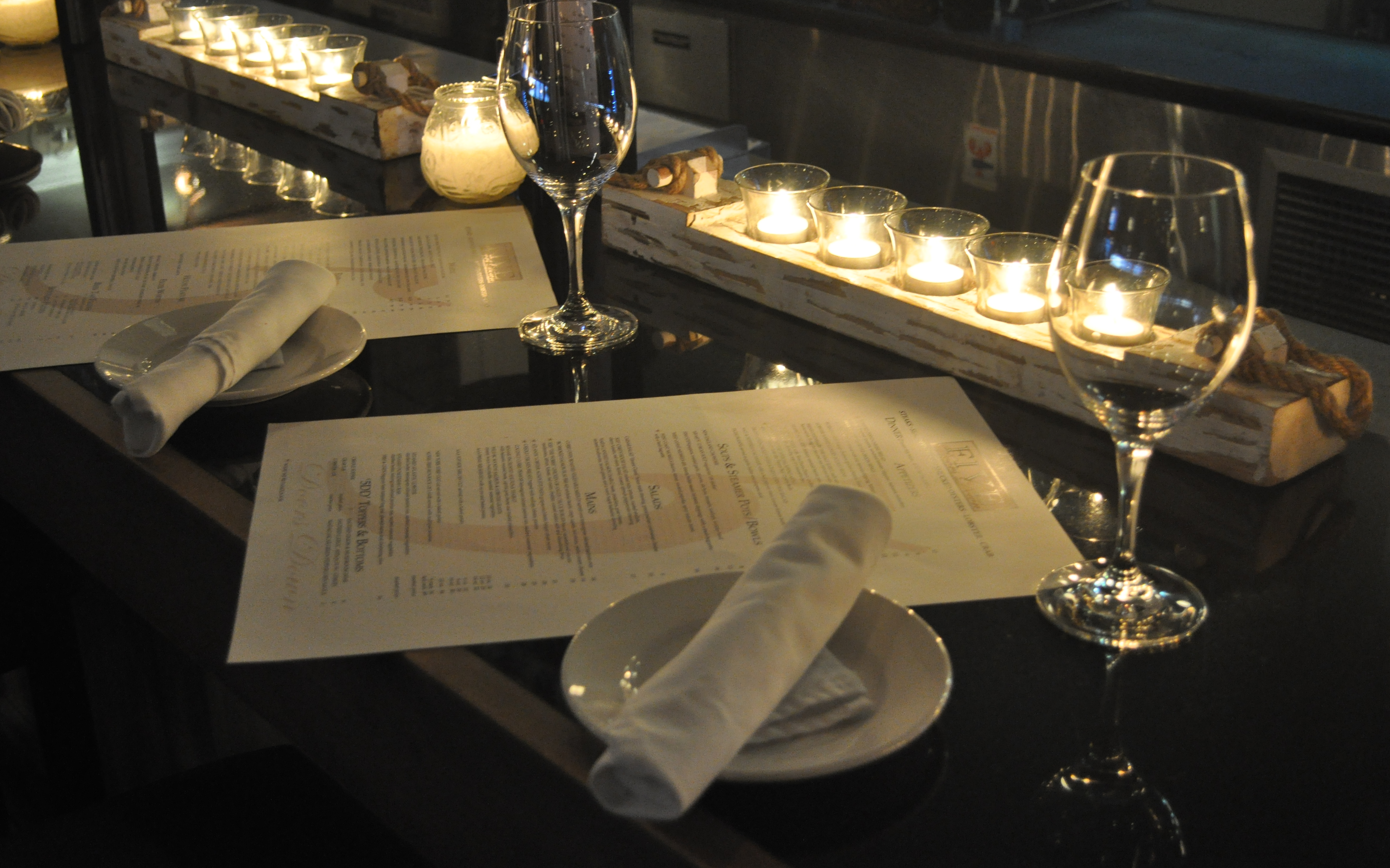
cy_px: 421
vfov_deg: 26.3
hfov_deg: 41.1
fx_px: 1856
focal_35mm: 49
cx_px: 696
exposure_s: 1/20
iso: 1600
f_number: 4.8
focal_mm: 32
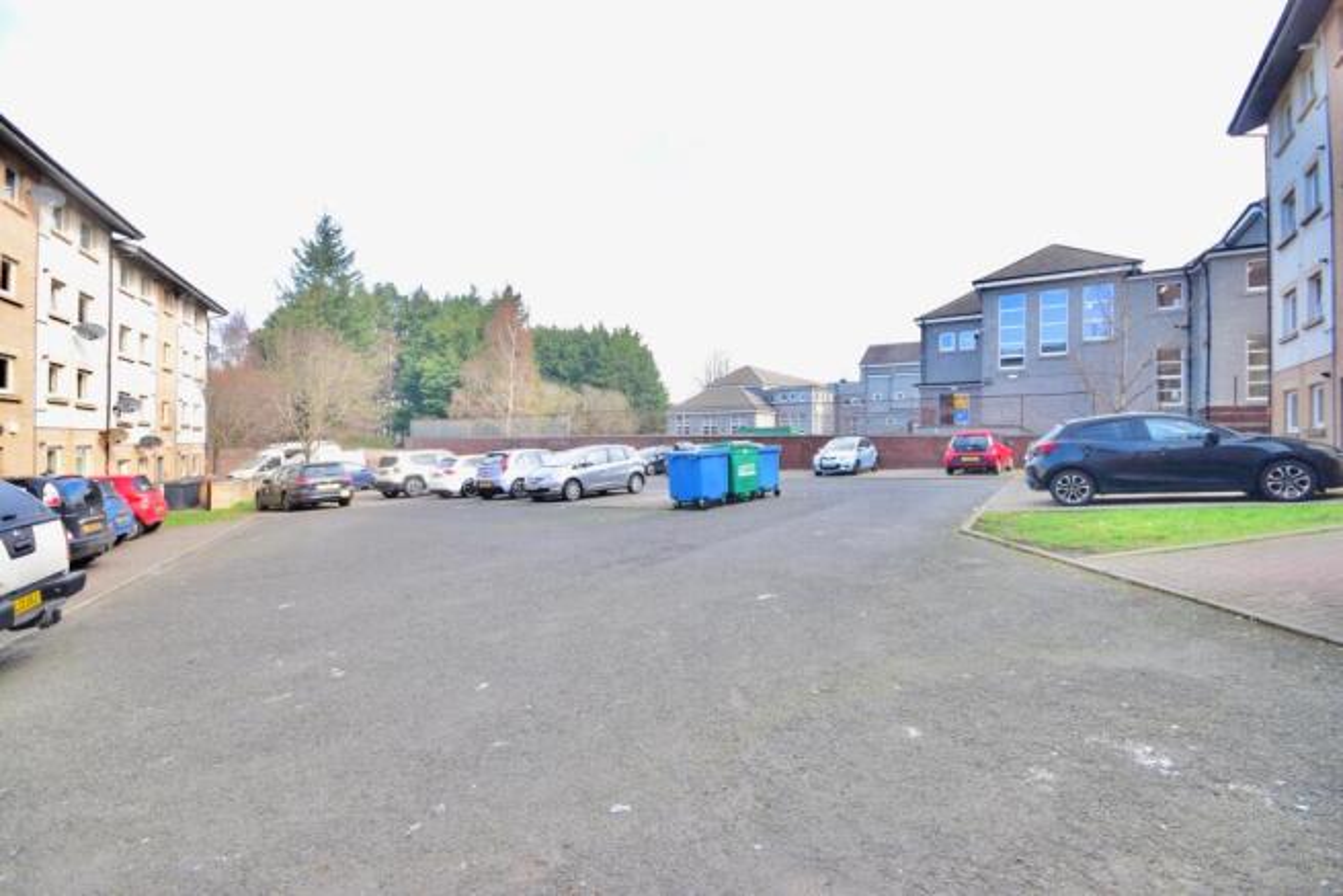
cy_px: 448
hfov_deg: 100.4
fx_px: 560
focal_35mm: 15
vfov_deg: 77.4
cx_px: 672
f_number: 10
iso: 800
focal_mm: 10
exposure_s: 1/125
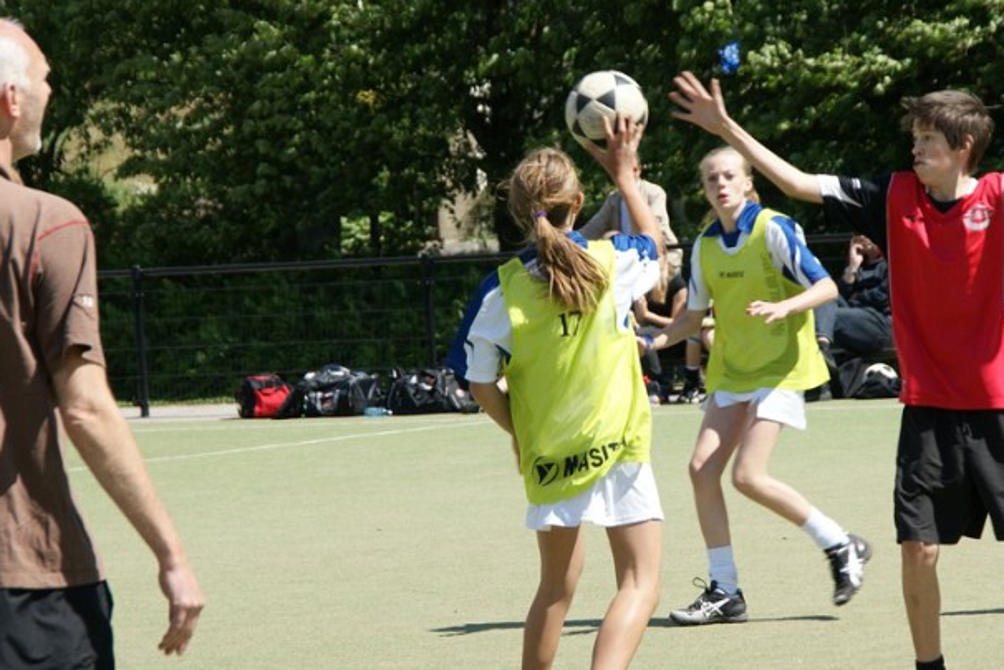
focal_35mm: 215
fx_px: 5996
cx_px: 578
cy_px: 328
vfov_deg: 6.4
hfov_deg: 9.6
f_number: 8
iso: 200
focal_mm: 110
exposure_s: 1/400
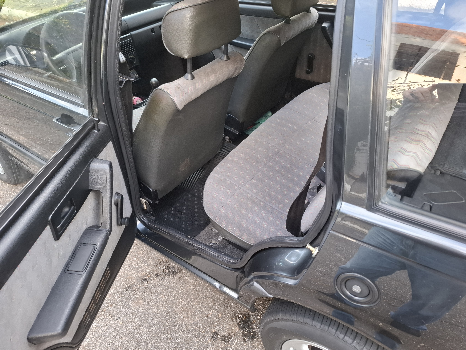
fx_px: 310
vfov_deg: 58.9
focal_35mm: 23
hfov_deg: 73.9
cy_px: 175
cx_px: 233
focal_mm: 5.54
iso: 100
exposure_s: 1/120
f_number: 1.8
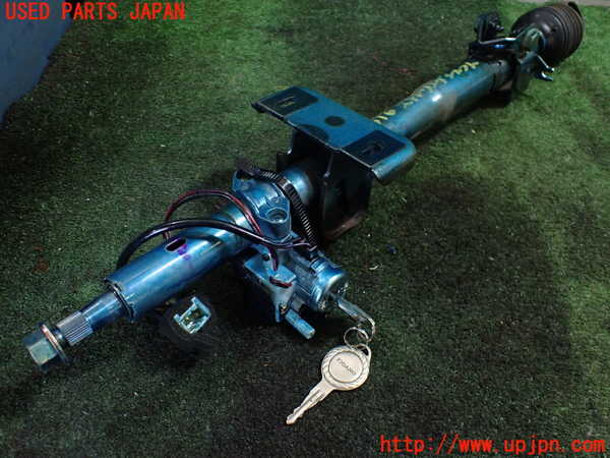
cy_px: 229
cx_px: 305
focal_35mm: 30
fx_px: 529
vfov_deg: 46.8
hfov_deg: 60.0
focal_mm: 5.4
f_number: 2.3
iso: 640
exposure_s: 1/125
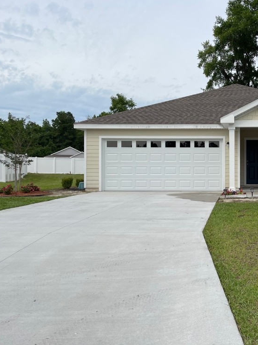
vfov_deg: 51.4
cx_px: 228
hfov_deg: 37.3
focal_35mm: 36
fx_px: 358
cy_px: 171
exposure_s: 1/4000
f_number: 1.6
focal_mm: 4.2
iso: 32
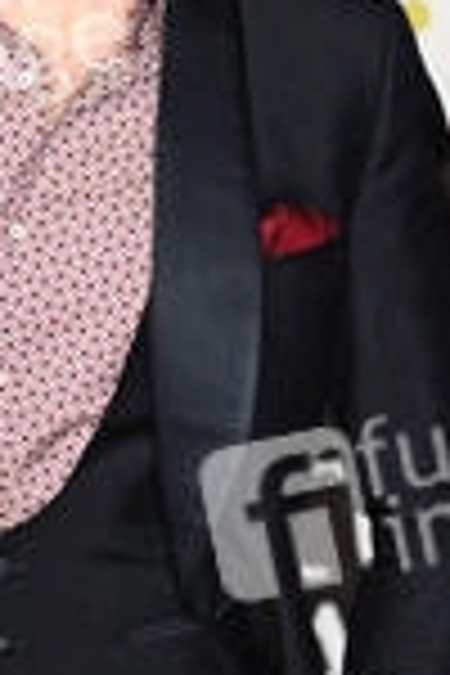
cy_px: 270
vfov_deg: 6.4
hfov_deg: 4.3
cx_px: 25
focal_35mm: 321
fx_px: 6018
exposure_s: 1/200
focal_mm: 80
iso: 320
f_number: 4.5
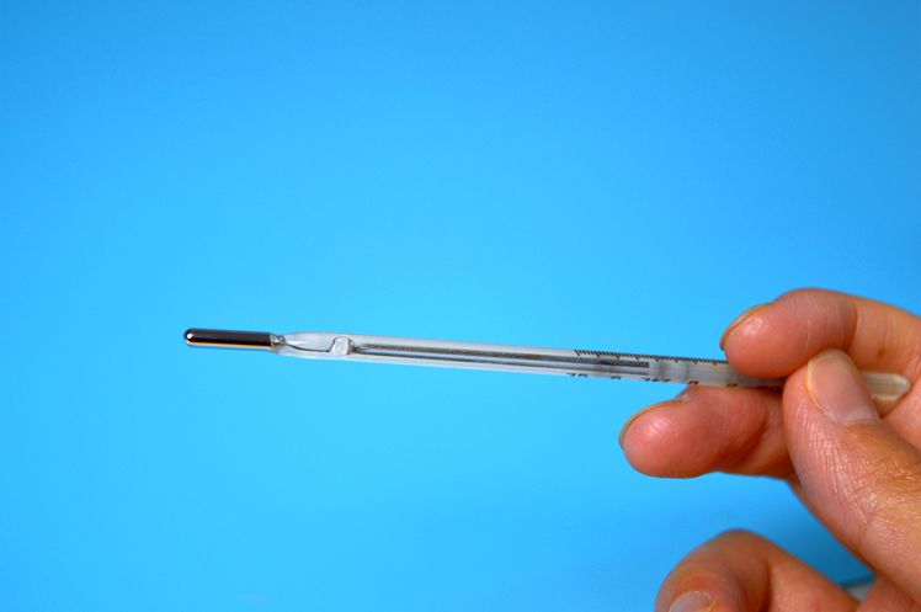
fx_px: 1763
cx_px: 460
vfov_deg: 19.7
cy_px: 306
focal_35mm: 69
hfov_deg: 29.3
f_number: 5
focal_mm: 46
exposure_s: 1/50
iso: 200
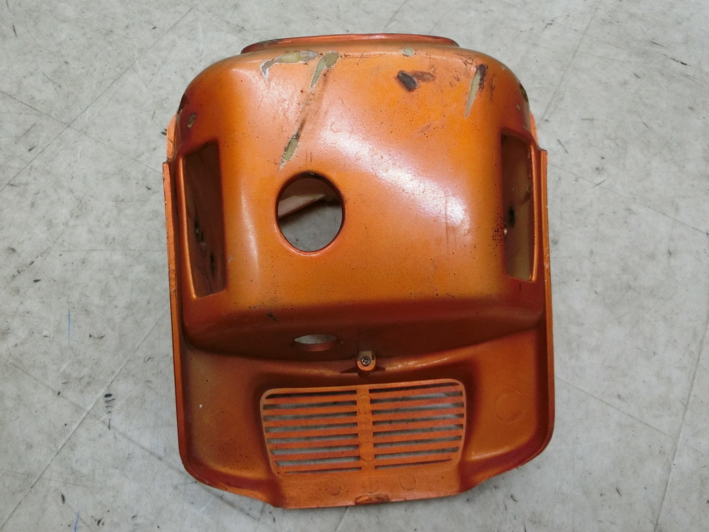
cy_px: 266
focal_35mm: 25
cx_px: 354
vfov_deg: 54.9
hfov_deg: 69.4
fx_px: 512
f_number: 3.5
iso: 400
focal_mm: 4.5
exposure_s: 1/125
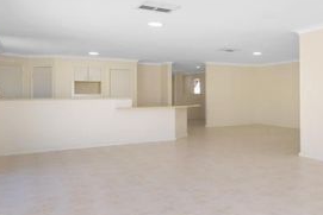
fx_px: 233
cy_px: 96
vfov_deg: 49.5
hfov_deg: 68.8
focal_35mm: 26
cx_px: 190
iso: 100
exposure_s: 1/8
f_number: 9
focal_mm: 10
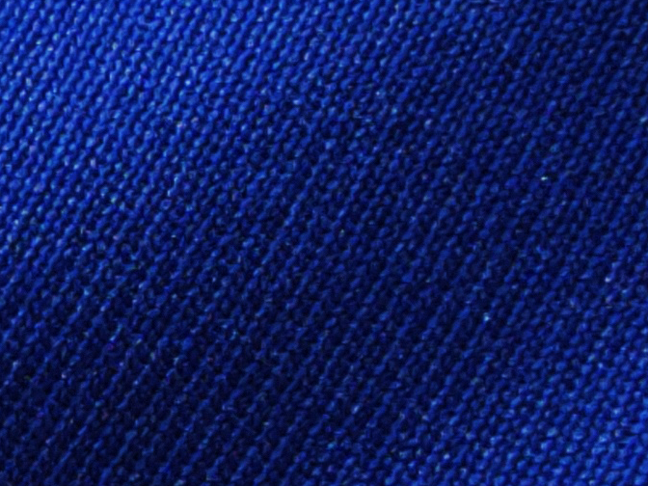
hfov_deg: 12.1
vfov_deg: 10.8
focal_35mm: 137
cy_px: 62
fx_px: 2565
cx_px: -803
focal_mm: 2.59
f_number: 2.2
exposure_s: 1/100
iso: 115
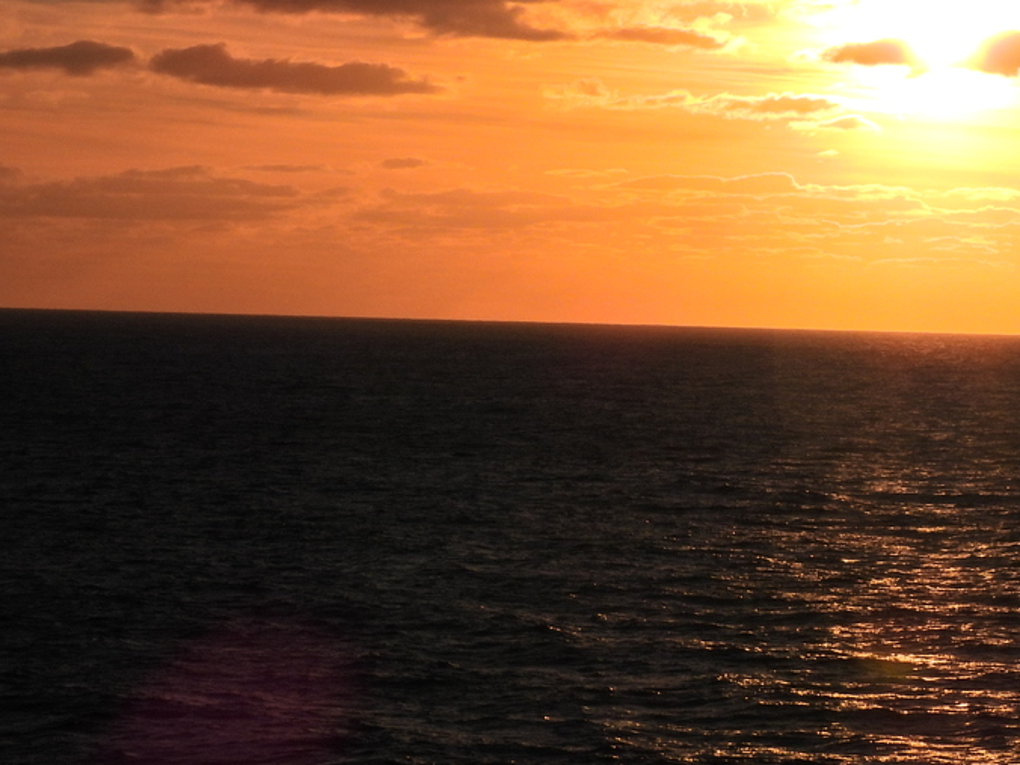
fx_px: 4744
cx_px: 917
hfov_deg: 12.2
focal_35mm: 161
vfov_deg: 9.2
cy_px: 380
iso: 100
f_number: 8
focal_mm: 15.2
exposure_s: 1/2000
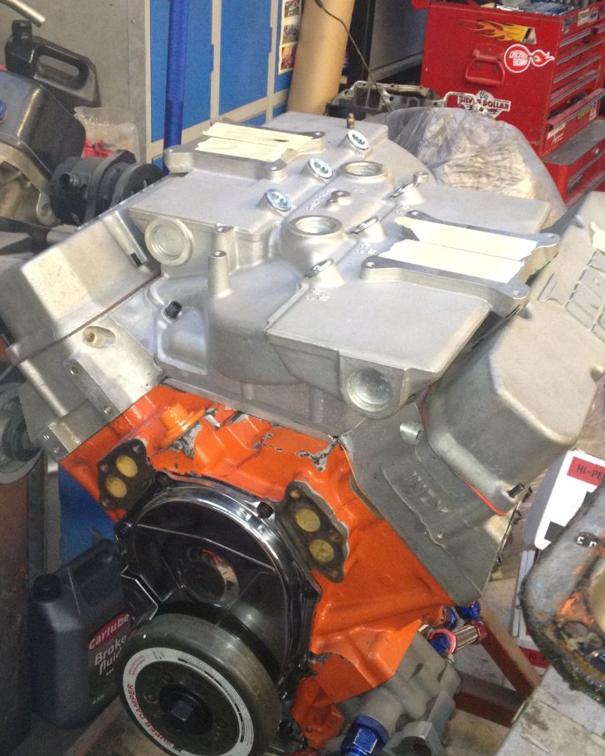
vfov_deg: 37.2
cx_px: 304
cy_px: 312
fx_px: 1119
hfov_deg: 30.3
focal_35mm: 50
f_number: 2.4
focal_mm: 4.28
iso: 250
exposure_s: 1/20
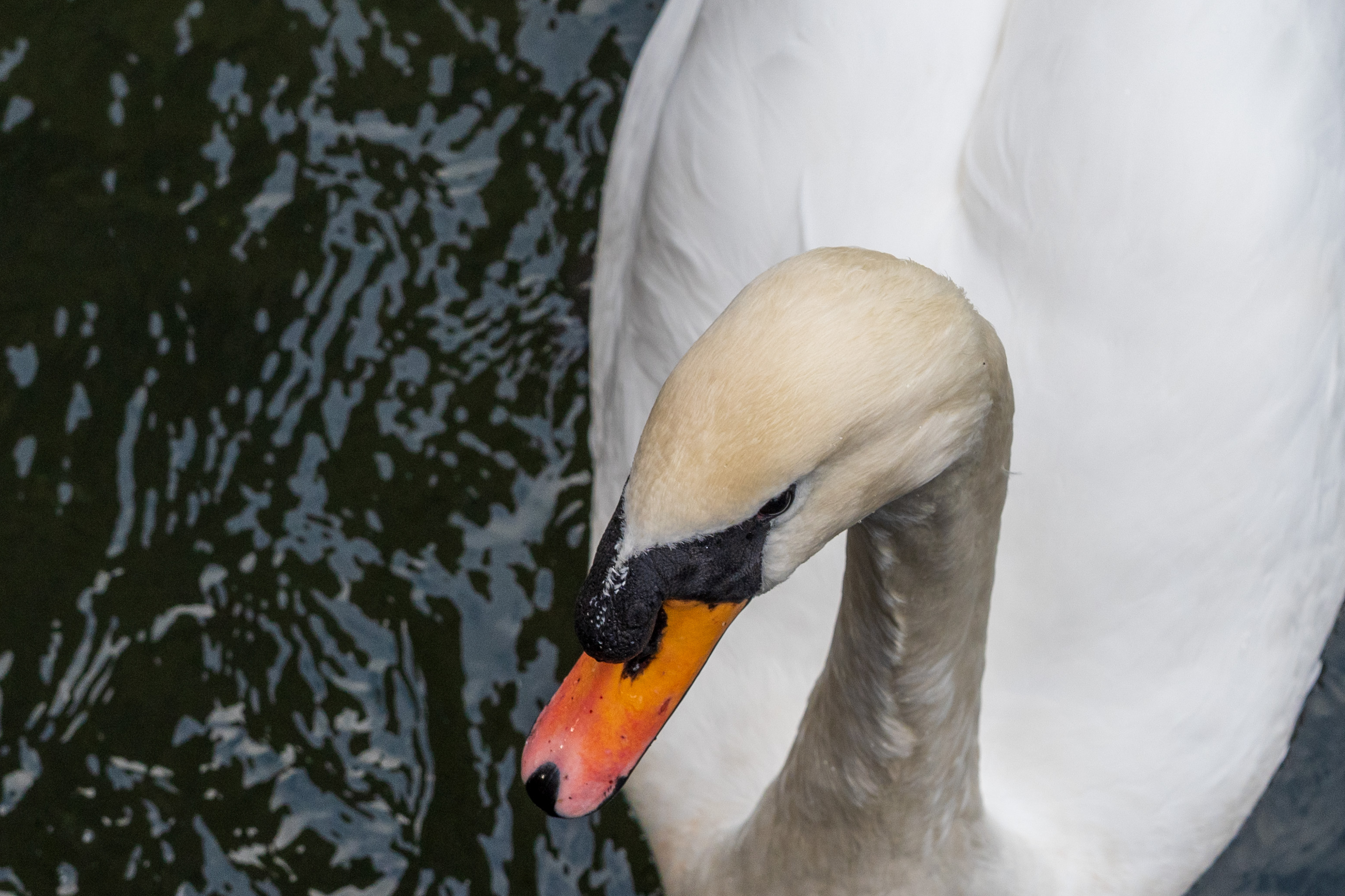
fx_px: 5043
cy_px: 494
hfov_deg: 15.2
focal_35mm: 135
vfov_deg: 10.2
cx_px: 733
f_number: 5.6
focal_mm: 50
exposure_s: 1/400
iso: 200
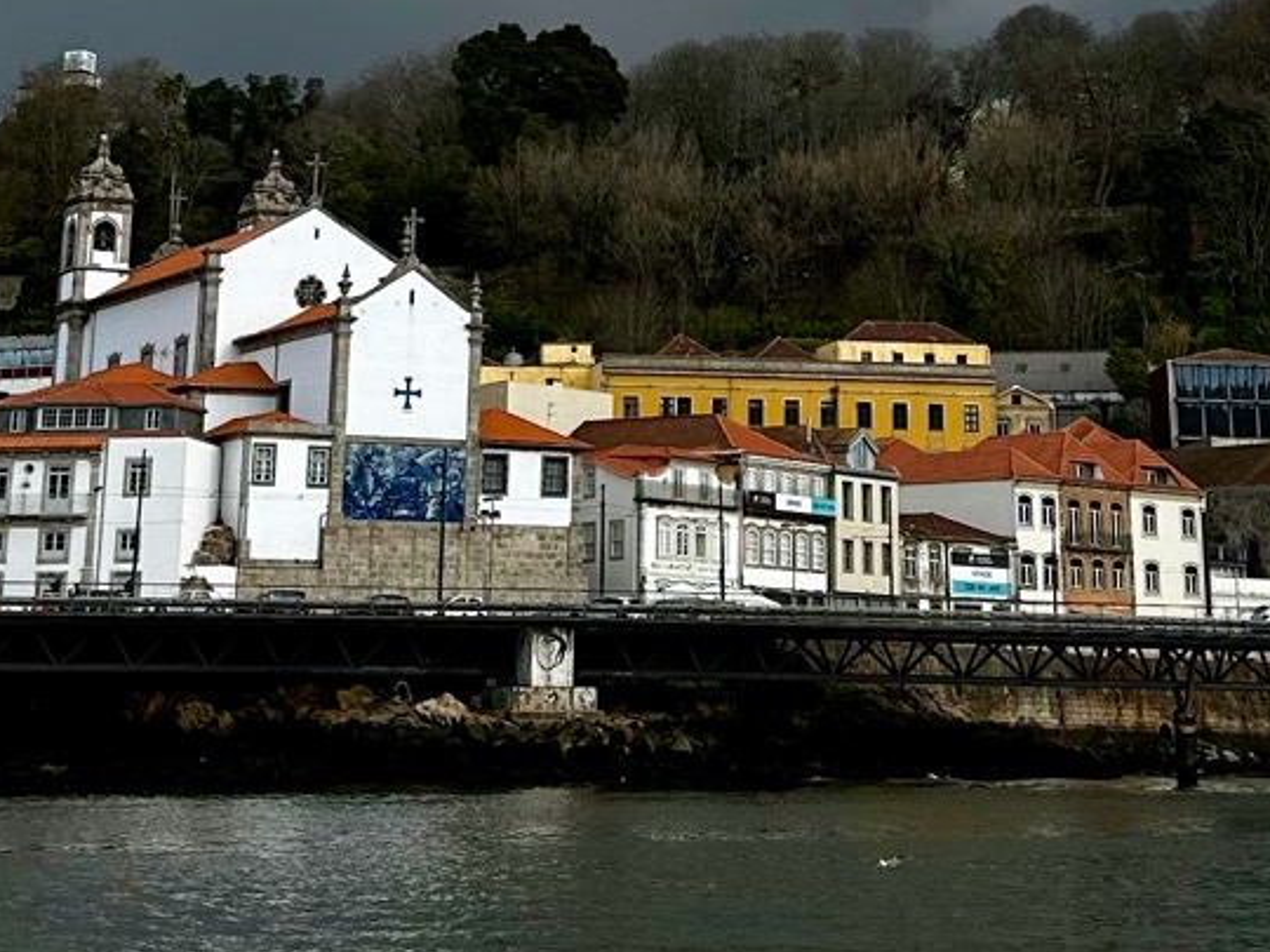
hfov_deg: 21.5
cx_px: 727
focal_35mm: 91
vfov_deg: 15.1
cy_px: -475
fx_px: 3339
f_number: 1.78
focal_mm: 6.86
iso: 80
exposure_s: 1/4545
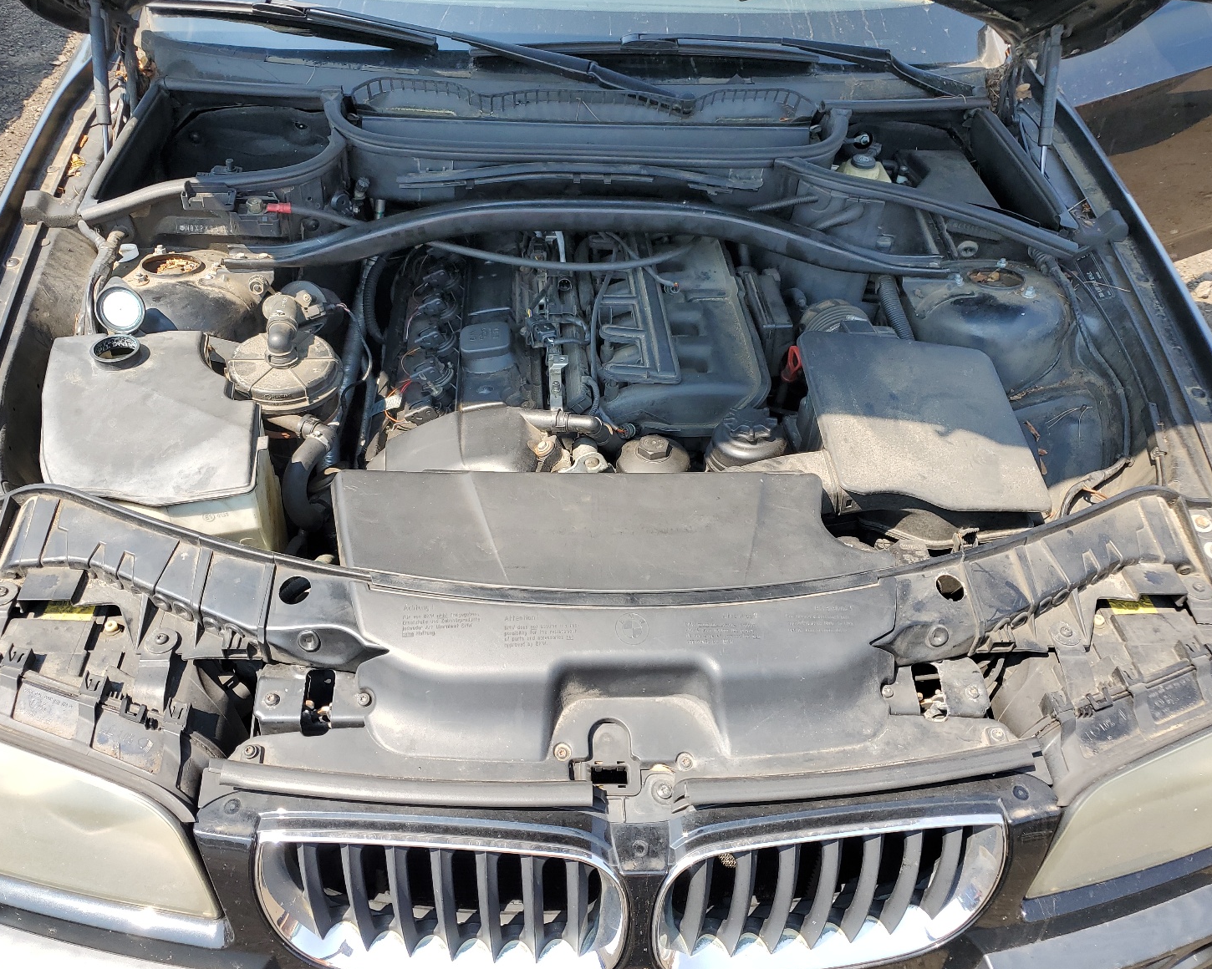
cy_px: 472
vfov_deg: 51.5
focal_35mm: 28
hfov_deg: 62.2
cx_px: 605
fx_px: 1004
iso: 50
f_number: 1.5
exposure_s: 1/769
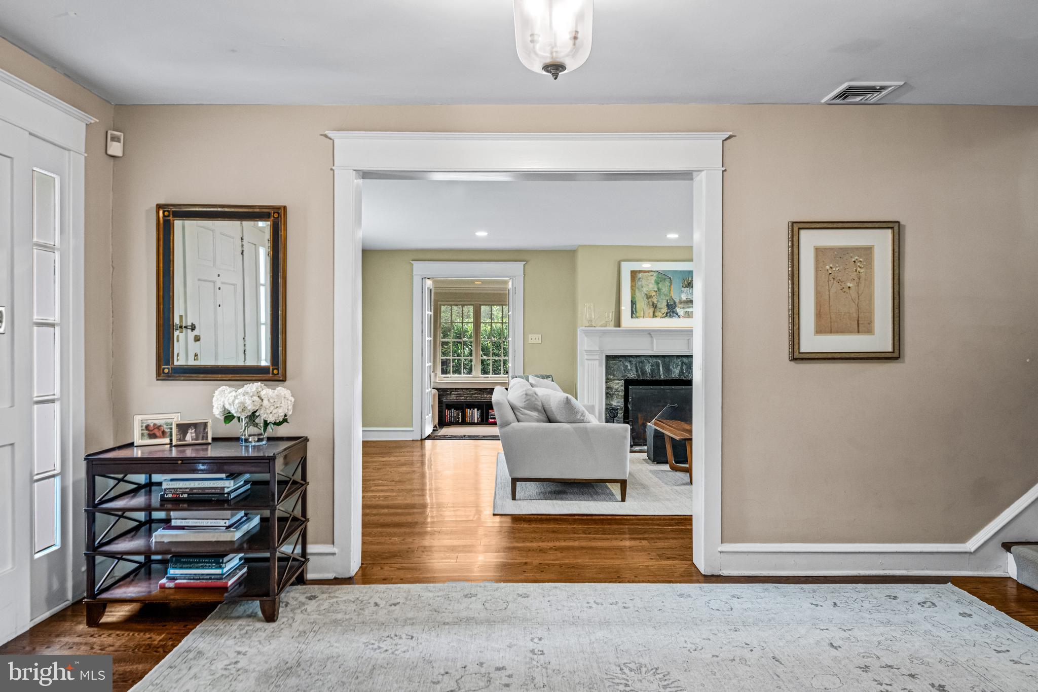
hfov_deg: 73.7
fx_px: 692
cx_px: 519
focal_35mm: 24
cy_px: 346
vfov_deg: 53.1
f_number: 8
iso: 1600
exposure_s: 1/8
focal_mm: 24
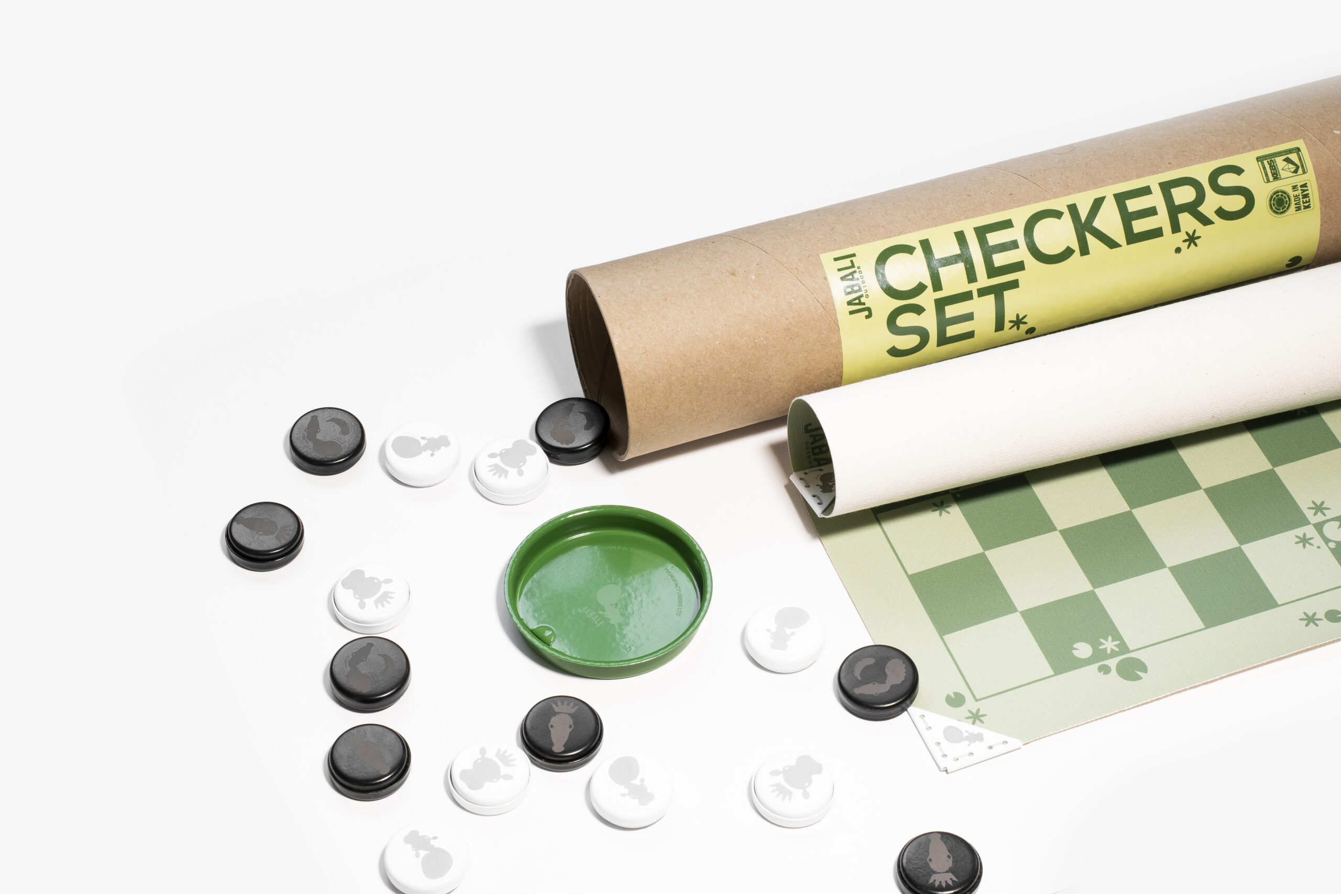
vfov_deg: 18.2
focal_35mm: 75
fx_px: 2794
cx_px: 670
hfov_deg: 27.0
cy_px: 447
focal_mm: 50
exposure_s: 1/4
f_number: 16
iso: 100
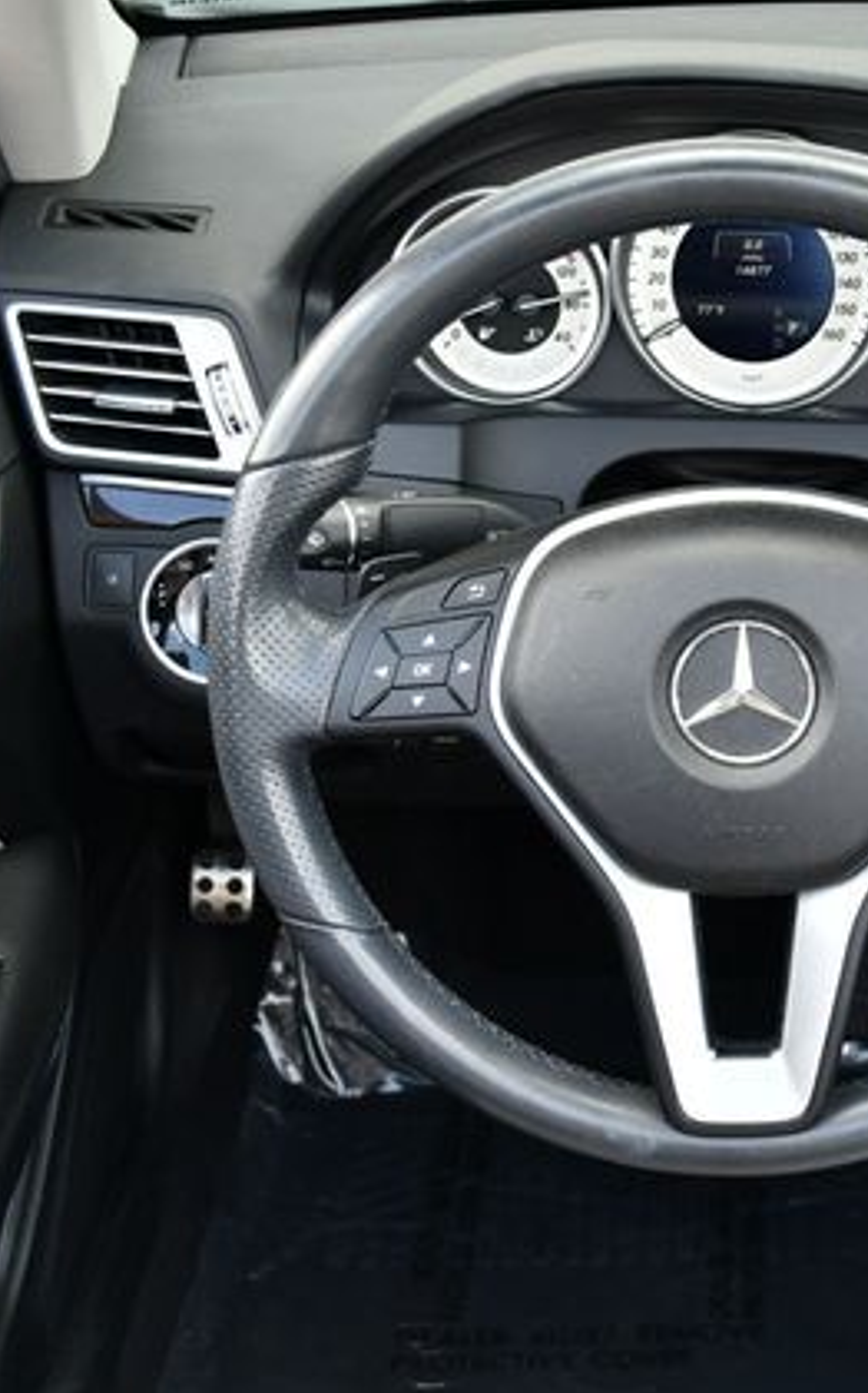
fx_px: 2122
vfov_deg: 36.3
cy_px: 706
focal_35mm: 56
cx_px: 1027
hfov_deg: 21.5
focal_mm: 18
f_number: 4
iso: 400
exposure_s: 1/250
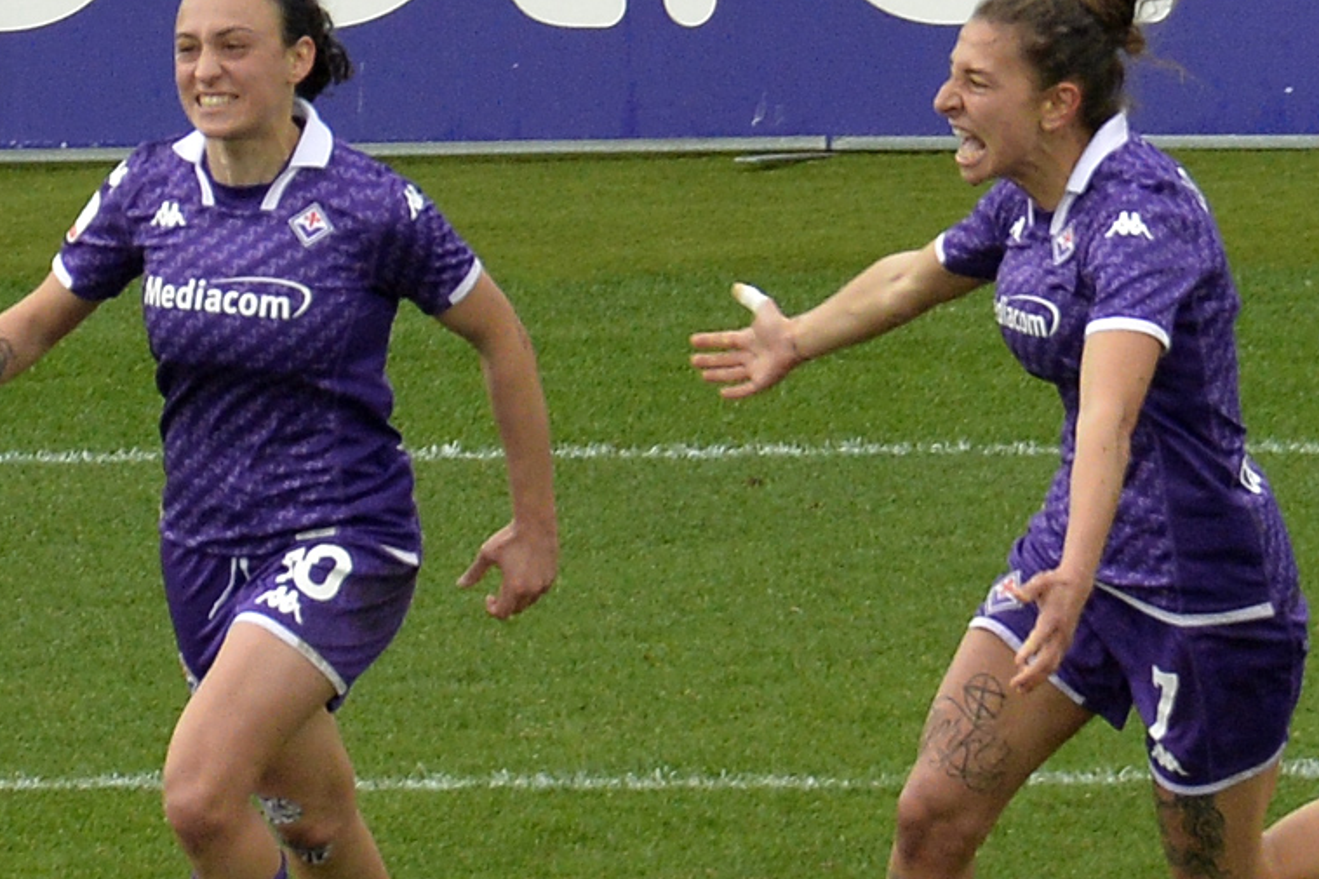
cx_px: 602
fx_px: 25530
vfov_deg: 2.0
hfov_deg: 3.0
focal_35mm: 697
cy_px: 531
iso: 2000
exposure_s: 1/1000
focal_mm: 440
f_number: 7.1
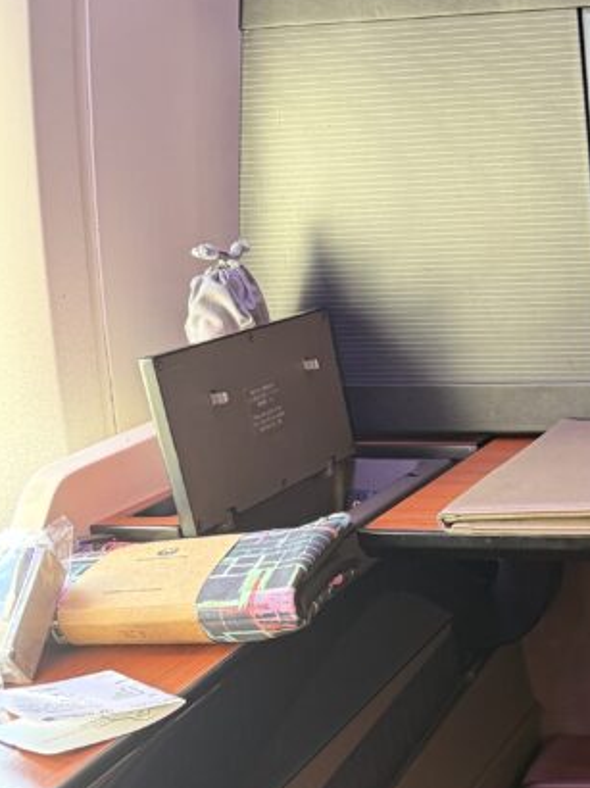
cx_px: 700
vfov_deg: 30.3
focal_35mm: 60
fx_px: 1365
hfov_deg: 22.5
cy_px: 755
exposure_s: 1/54
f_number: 1.78
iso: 320
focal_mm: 6.76
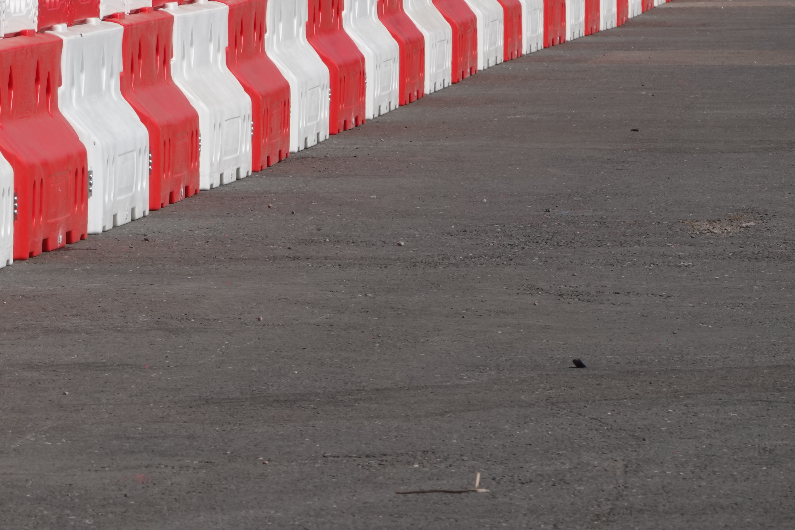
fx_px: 9407
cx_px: -50
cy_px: 197
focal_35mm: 426
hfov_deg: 4.8
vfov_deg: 3.2
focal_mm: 73.24
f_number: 5.6
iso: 100
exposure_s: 1/1000
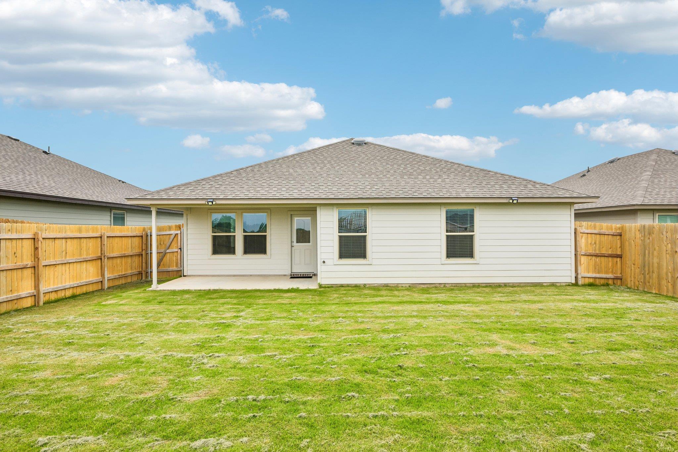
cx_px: 339
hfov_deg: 85.4
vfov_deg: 63.2
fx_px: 367
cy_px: 226
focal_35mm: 20
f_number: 6.7
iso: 100
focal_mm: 19.5
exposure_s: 1/250
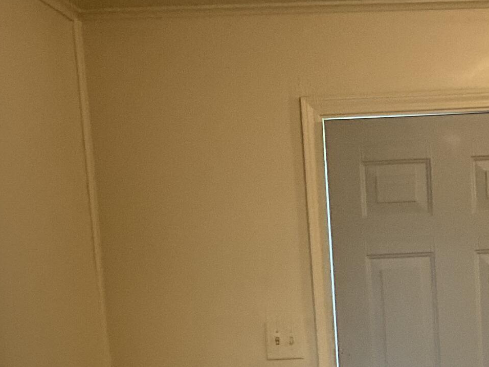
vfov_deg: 15.4
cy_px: 489
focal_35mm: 91
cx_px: 443
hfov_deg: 21.1
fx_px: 1286
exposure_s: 1/60
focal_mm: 3
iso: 160
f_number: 1.8
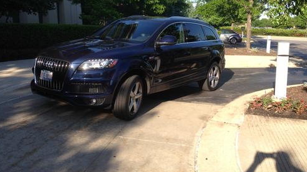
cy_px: 64
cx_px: 151
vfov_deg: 31.8
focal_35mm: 37
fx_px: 301
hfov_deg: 54.0
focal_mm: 4.12
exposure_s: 1/583
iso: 50
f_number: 2.4
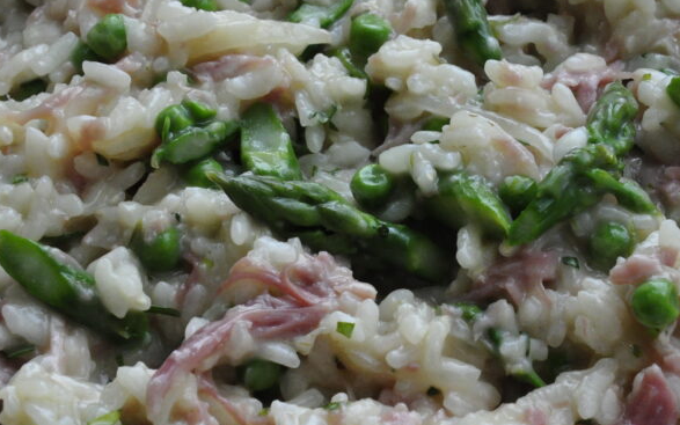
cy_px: 234
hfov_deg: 17.4
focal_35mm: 120
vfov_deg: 10.9
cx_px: 365
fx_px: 2222
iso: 1600
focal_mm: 45
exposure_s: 1/250
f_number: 10
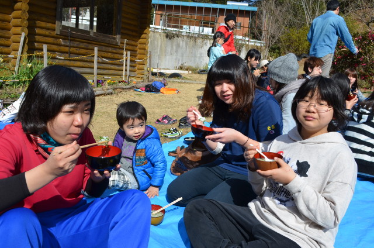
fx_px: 342
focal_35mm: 33
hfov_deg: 57.3
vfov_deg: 39.8
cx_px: 187
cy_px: 124
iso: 100
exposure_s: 1/250
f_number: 8
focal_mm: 22
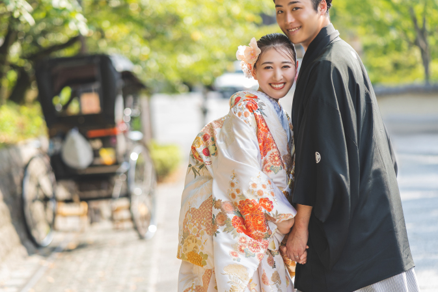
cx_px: 185
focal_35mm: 101
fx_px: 1229
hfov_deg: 20.2
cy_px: 138
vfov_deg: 13.6
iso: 50
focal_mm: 85
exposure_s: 1/400
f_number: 1.8
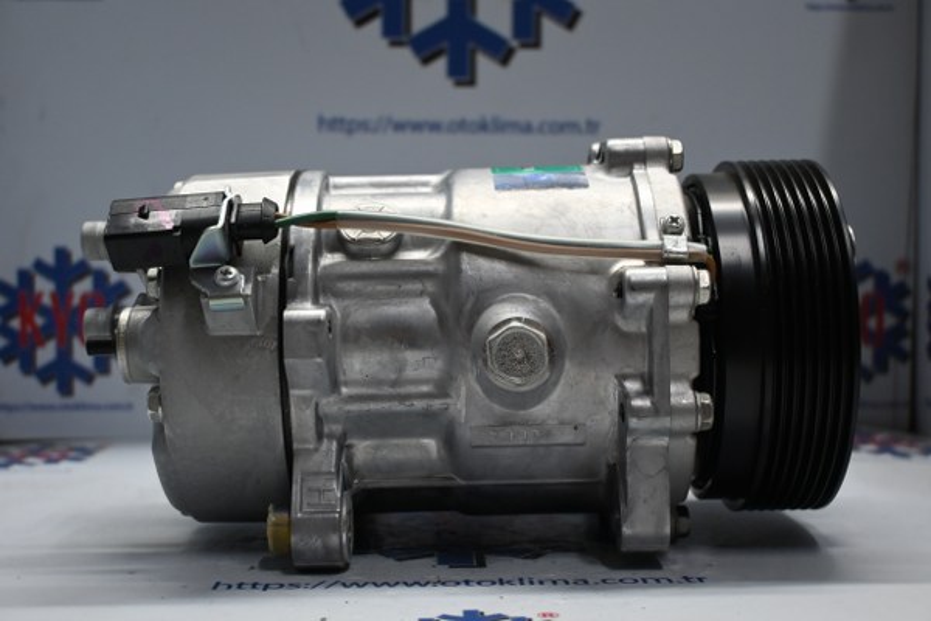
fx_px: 1164
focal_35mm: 45
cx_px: 466
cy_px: 310
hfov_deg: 43.6
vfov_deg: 29.9
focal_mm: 30
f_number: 4.8
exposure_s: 1/125
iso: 1000
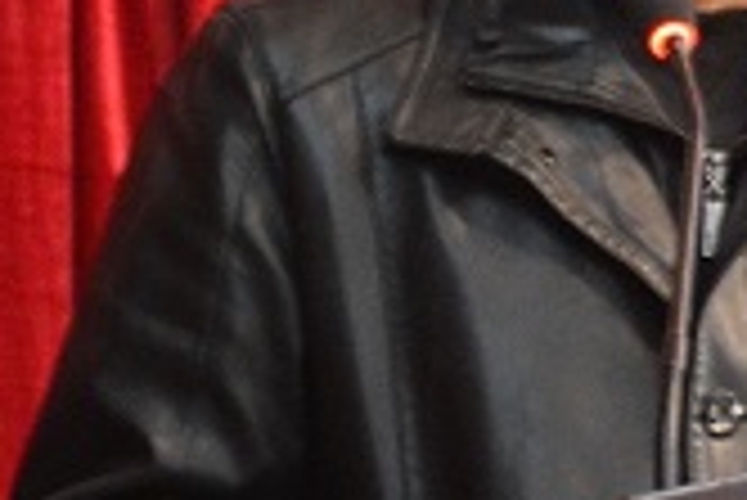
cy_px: 171
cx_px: 868
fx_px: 4050
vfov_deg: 7.1
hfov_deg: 10.4
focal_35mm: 195
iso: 3200
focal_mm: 30
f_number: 4.5
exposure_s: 1/6
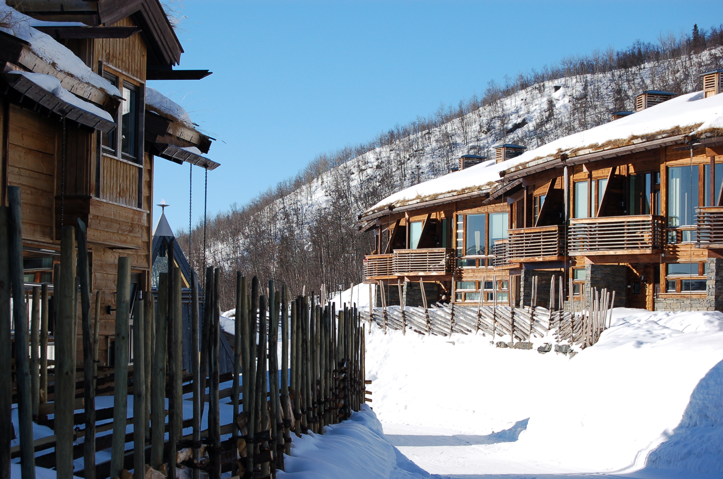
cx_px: 362
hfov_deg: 24.7
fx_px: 1654
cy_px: 240
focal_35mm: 82
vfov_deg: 16.5
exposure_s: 1/400
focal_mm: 55
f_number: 10
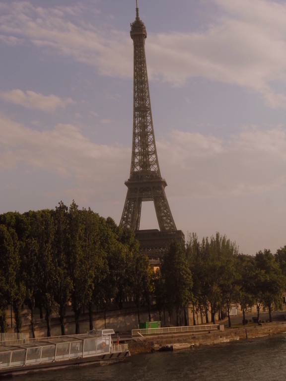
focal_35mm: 72
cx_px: 143
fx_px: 793
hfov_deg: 20.4
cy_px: 190
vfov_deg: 27.0
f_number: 6
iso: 80
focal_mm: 12.8
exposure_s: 1/500
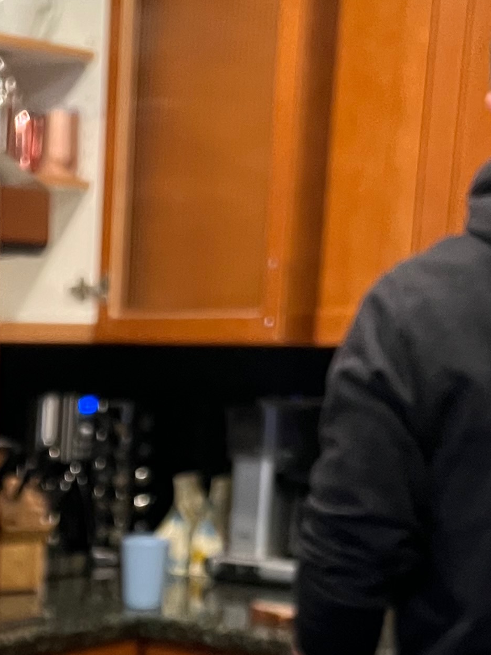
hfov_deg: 16.8
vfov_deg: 21.6
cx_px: -92
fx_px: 1589
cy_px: 785
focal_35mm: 84
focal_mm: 5.7
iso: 400
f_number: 1.5
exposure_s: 1/60
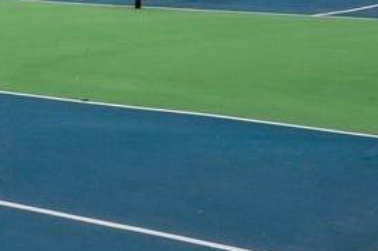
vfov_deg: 11.5
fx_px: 1195
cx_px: -392
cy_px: -132
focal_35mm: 114
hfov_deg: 14.6
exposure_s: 1/800
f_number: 8
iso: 250
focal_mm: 13
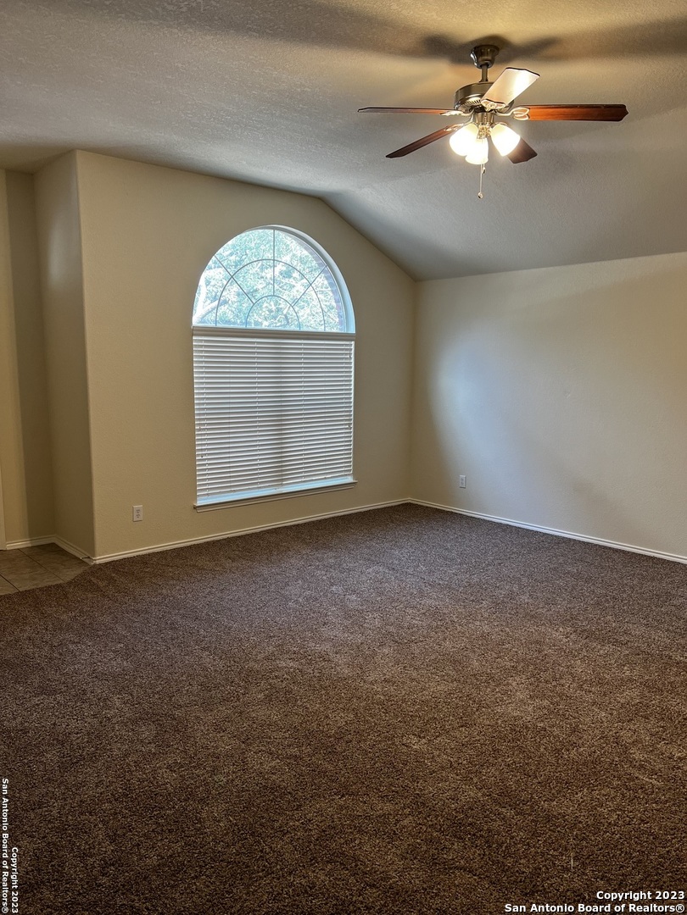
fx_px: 688
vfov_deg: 67.3
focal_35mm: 26
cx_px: 344
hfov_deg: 53.1
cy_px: 458
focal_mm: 5.7
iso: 64
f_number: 1.5
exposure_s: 1/60
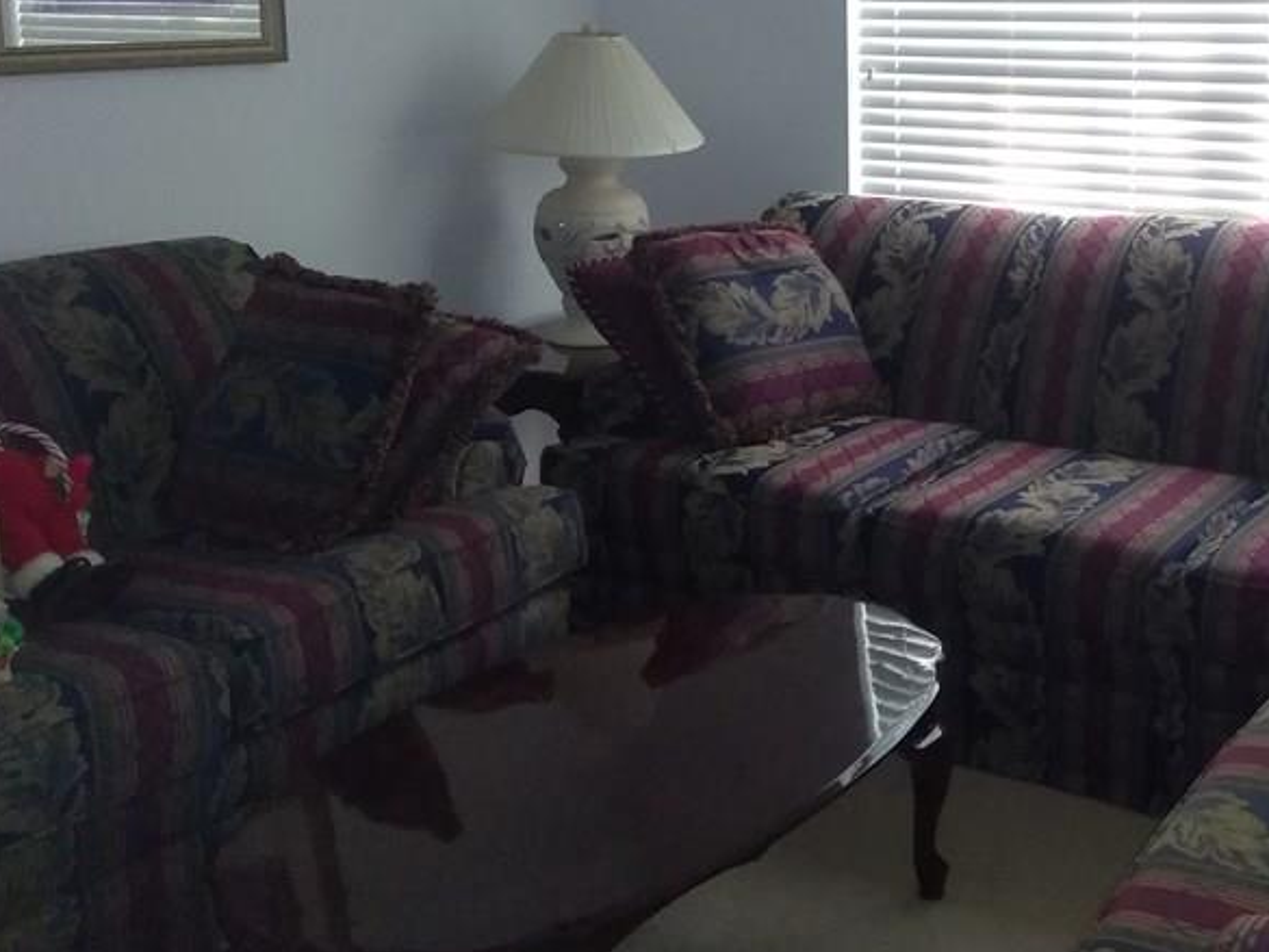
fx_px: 1283
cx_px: 994
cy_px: 275
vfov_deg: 39.9
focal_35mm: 35
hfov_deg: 49.9
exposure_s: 1/30
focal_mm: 3.46
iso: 792
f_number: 2.2
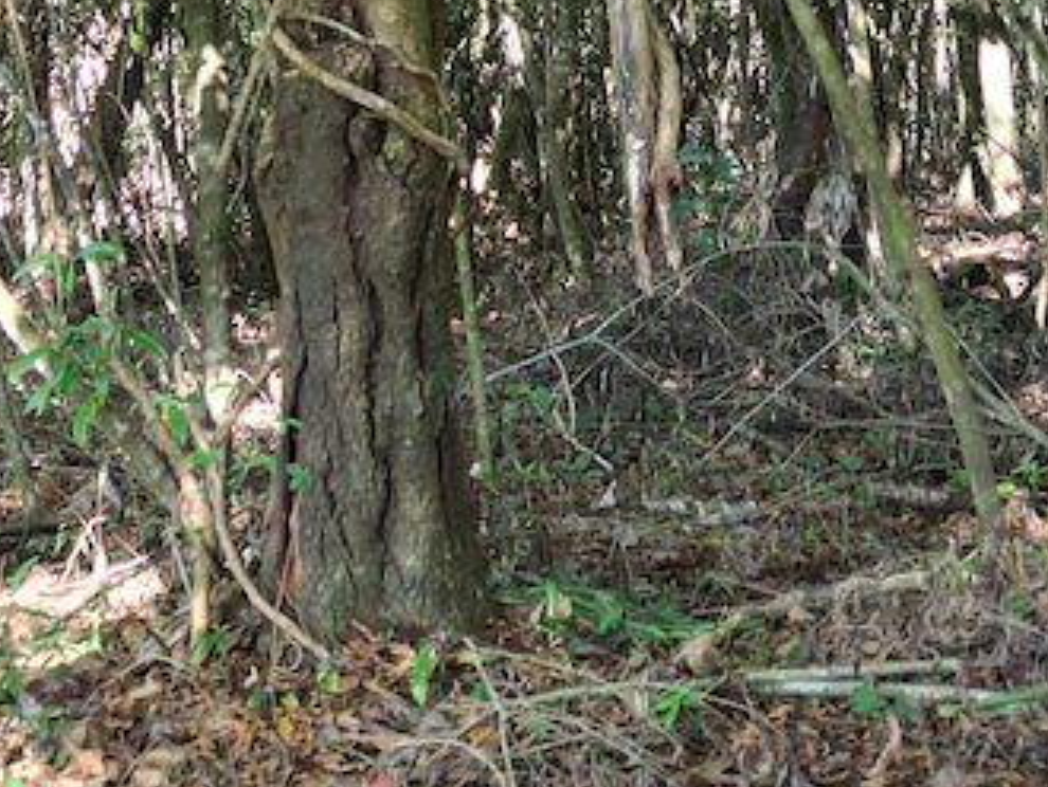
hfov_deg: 21.1
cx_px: 508
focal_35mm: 93
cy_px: 203
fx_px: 2818
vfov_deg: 15.8
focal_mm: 6.72
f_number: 1.7
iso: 110
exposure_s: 1/40
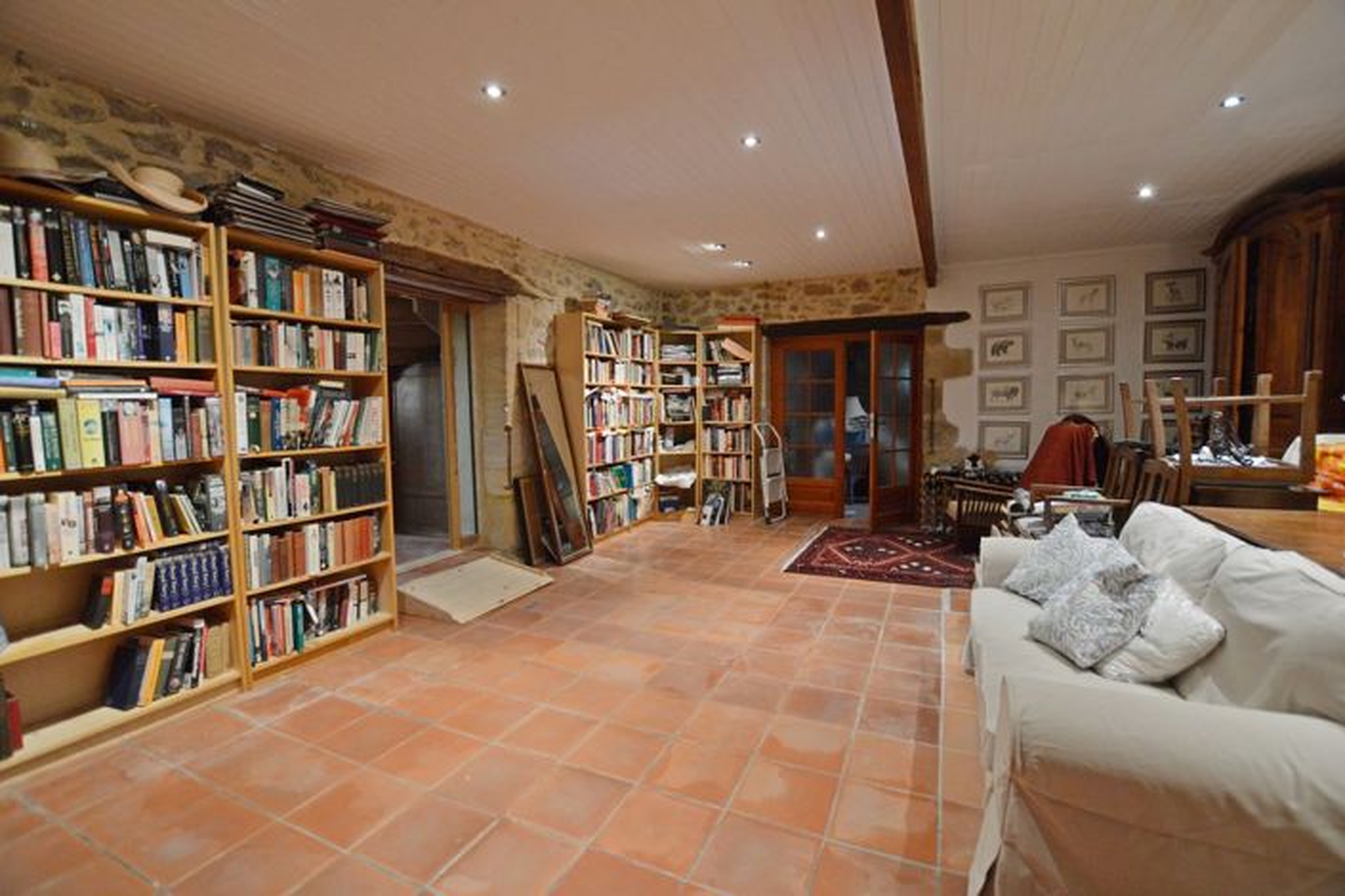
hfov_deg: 100.4
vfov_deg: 77.3
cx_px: 672
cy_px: 448
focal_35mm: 15
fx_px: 560
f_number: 3.5
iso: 1250
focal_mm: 10
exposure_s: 1/60
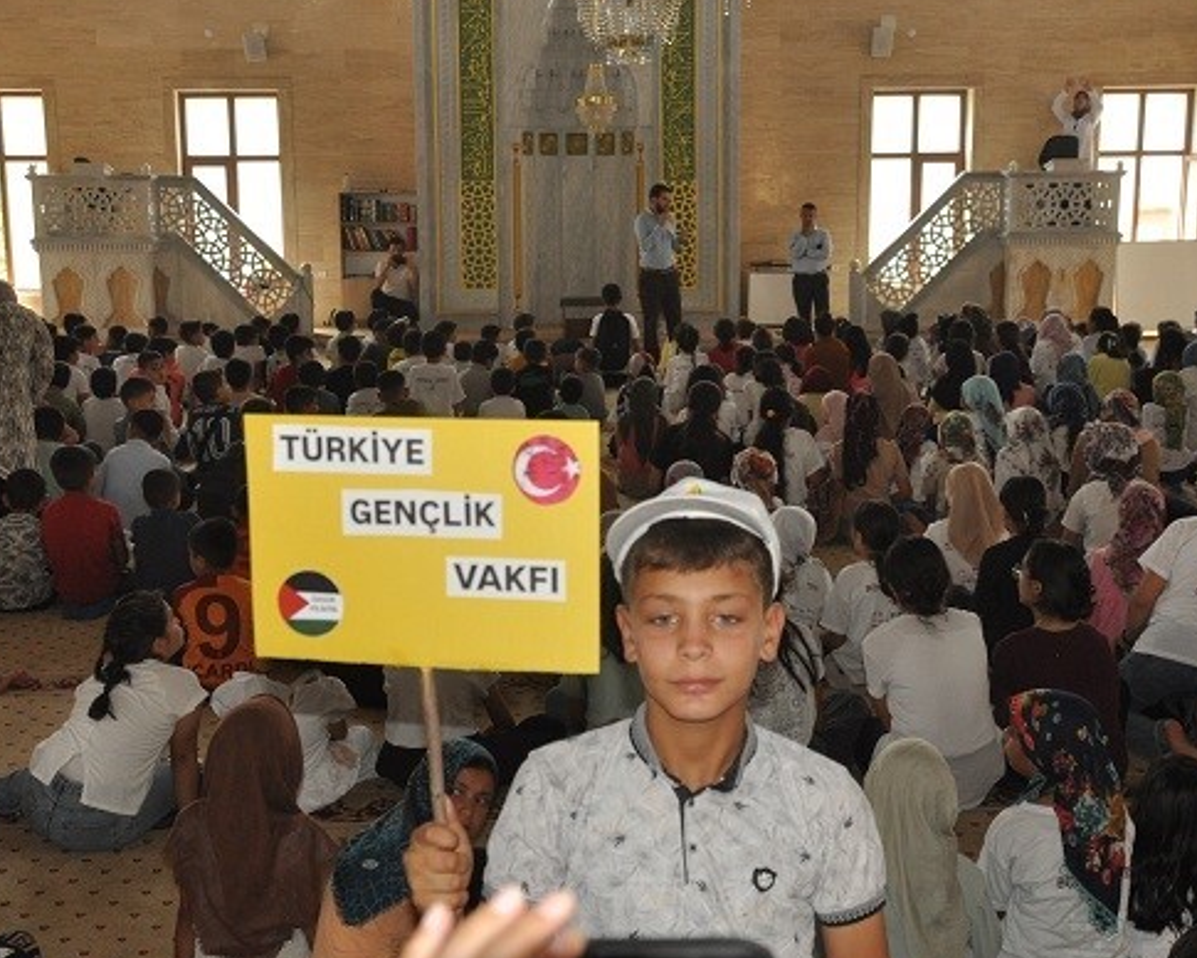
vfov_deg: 30.8
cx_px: 601
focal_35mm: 49
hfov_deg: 38.0
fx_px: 1736
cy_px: 543
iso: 800
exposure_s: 1/125
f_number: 3.8
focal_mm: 24
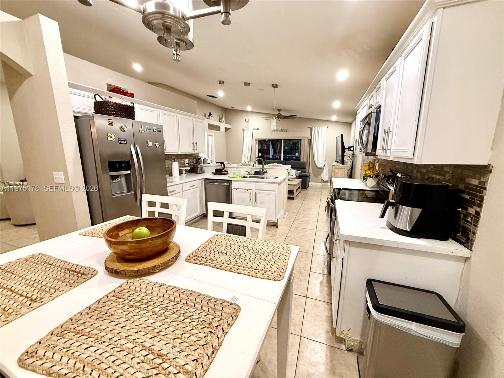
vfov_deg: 85.7
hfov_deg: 102.1
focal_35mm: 14
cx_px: 252
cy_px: 189
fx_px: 204
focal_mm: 2.22
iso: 400
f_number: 2.2
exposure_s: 1/60
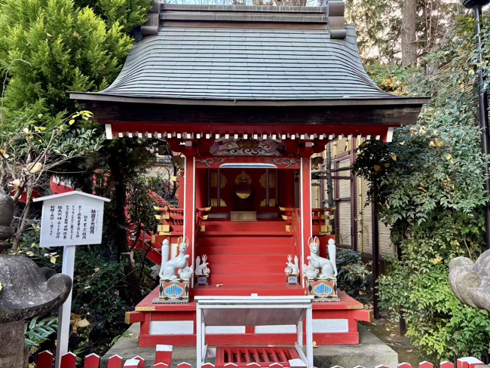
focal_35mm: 28
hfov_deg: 63.4
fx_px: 396
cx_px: 240
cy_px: 187
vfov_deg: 49.8
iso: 80
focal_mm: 5.96
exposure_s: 1/121
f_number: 1.6
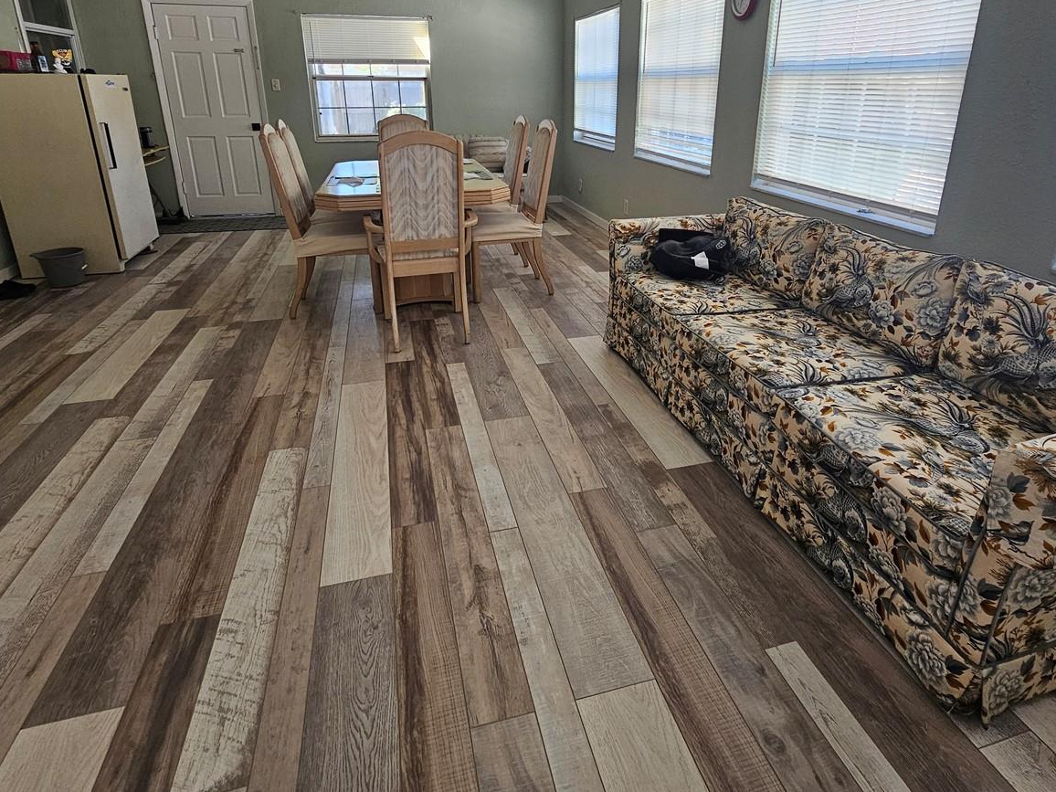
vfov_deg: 70.1
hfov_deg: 87.7
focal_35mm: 18
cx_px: 549
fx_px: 549
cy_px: 282
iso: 80
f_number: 2.2
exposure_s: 1/60
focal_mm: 2.2
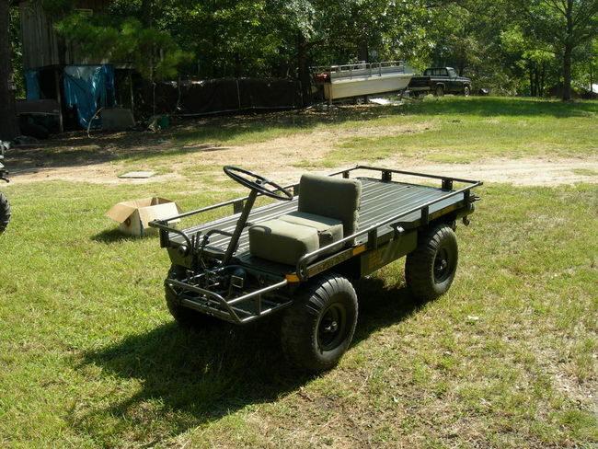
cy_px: 224
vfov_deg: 37.7
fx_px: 657
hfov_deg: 49.0
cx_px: 299
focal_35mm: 38
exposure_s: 1/180
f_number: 4.8
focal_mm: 7.8
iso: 50
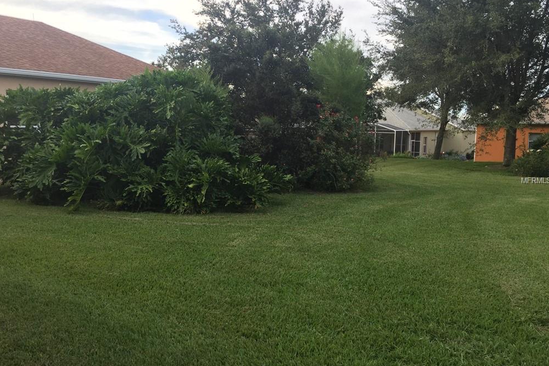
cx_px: 272
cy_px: 181
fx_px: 473
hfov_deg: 60.3
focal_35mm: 31
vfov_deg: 42.3
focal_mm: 4.15
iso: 32
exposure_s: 1/295
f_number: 2.2
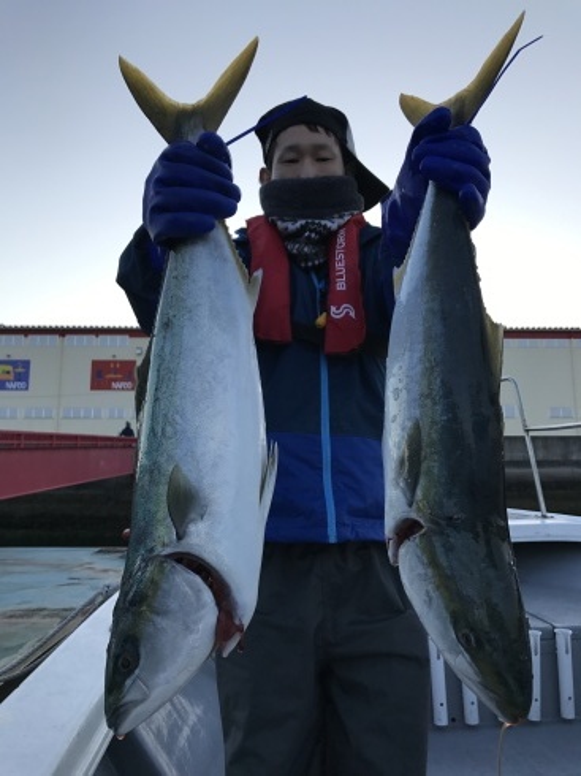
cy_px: 388
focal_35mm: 28
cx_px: 290
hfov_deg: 49.7
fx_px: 627
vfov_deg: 63.5
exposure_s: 1/921
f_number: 1.8
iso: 20
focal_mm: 3.99
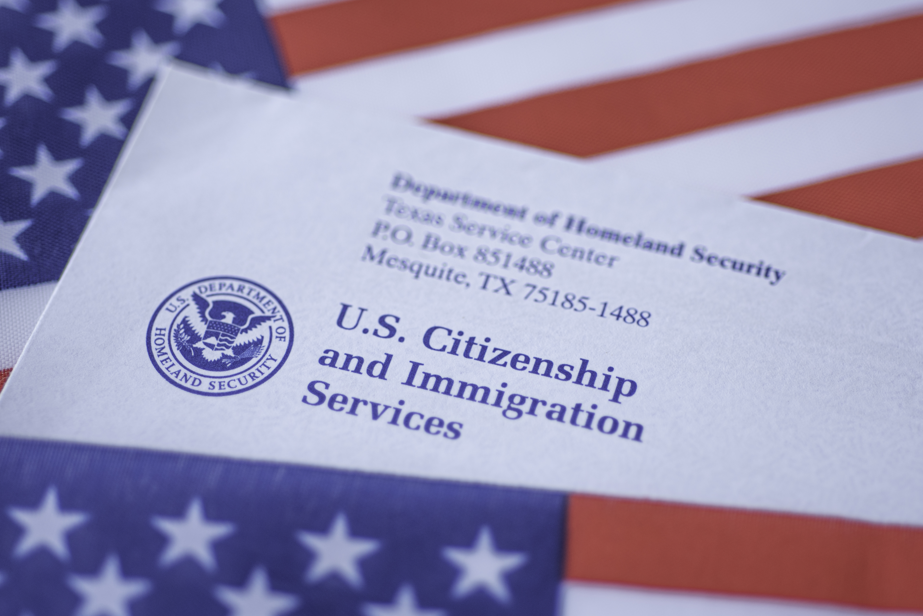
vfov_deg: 17.3
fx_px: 2025
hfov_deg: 25.7
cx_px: 481
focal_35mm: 79
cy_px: 365
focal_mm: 60
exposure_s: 1/250
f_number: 3.2
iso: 100
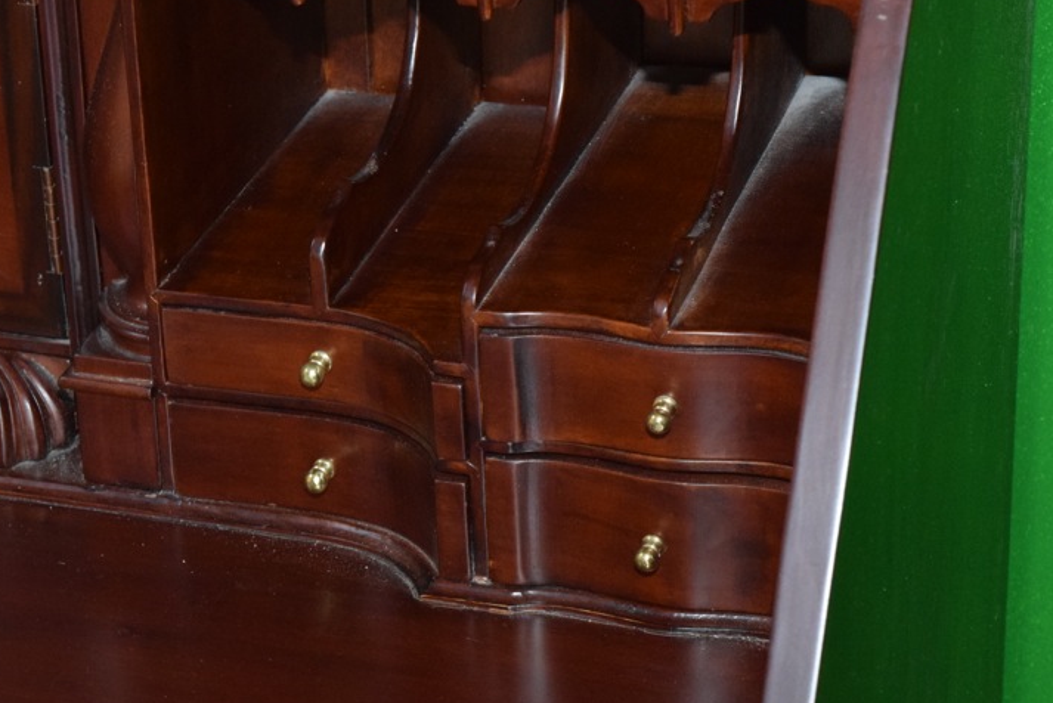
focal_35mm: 116
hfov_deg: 17.6
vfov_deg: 11.8
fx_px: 3385
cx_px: 362
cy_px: 243
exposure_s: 1/60
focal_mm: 55
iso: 3200
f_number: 5.6
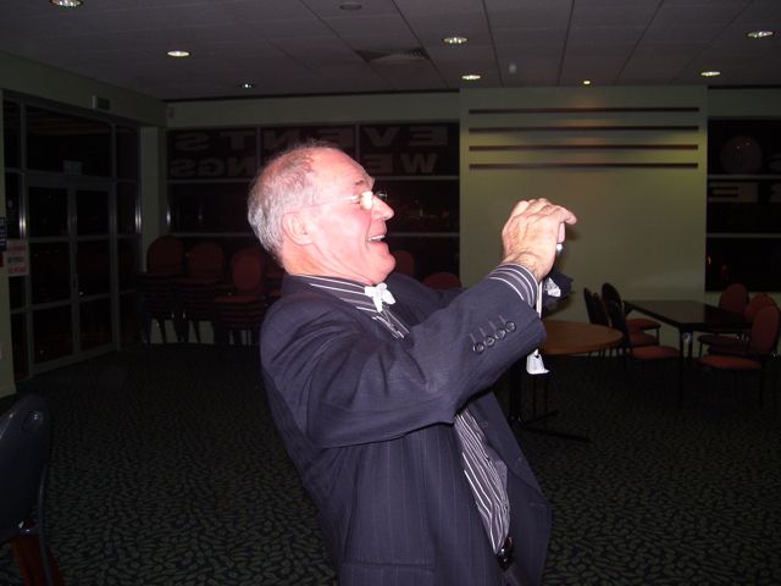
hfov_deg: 51.4
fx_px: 812
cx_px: 390
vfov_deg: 39.7
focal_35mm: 36
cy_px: 293
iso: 100
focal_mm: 6
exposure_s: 1/60
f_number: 2.7
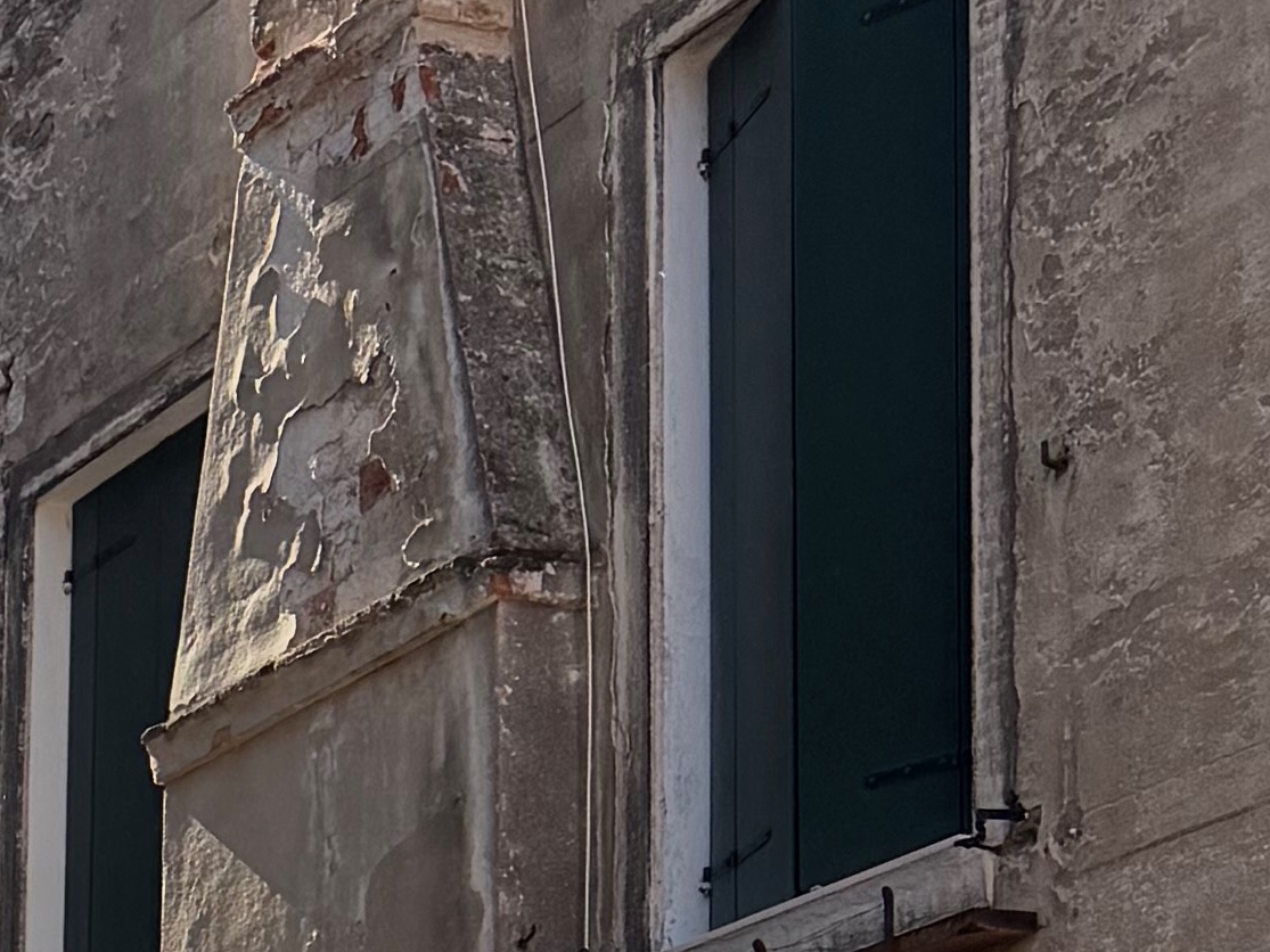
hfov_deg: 14.0
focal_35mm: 123
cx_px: -1091
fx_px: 4512
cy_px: 2116
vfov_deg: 10.7
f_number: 1.78
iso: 80
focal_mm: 6.76
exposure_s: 1/1949
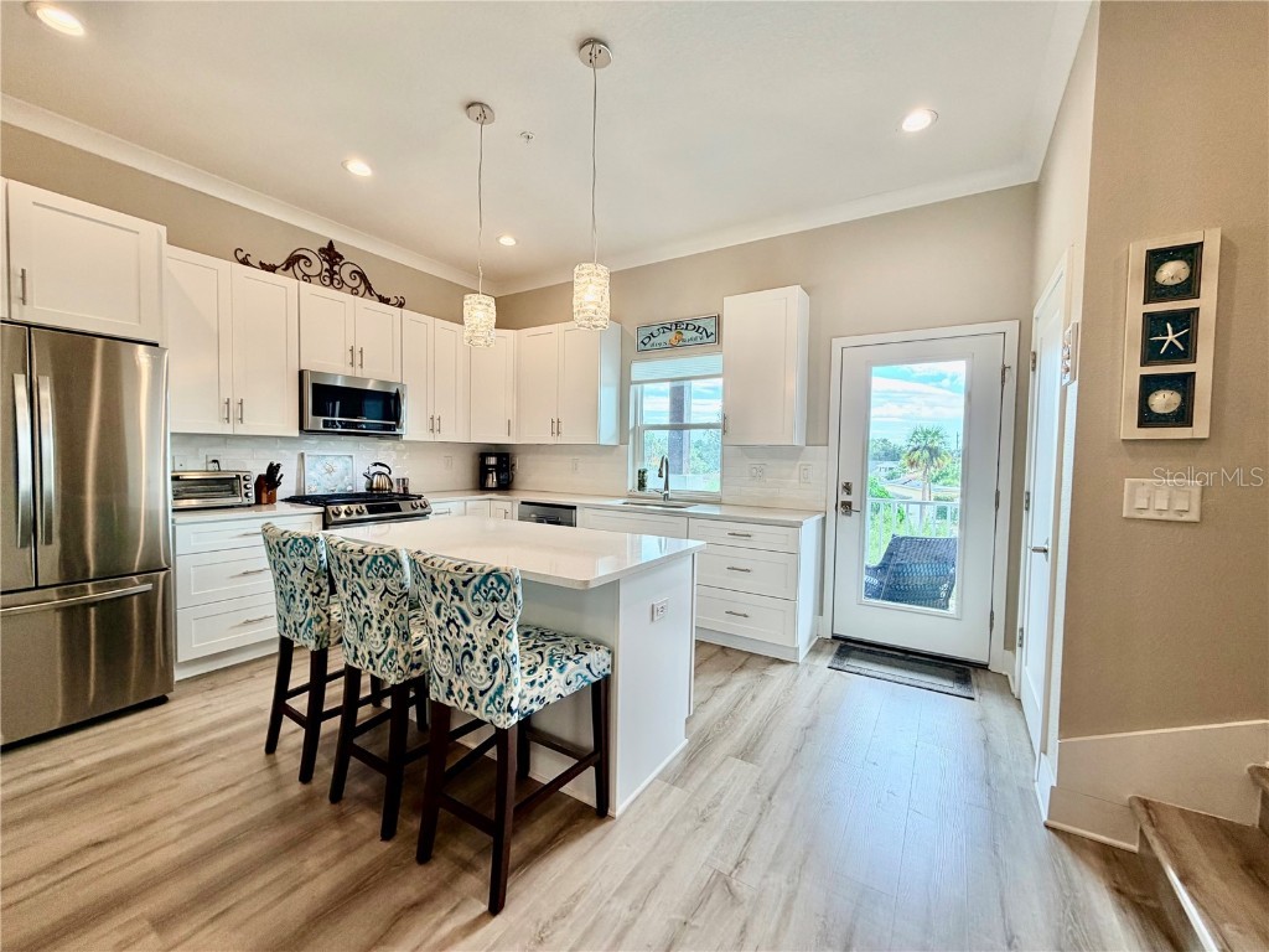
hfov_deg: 102.1
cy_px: 476
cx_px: 634
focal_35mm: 14
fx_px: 513
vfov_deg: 85.7
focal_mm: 2.22
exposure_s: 1/120
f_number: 2.2
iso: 100
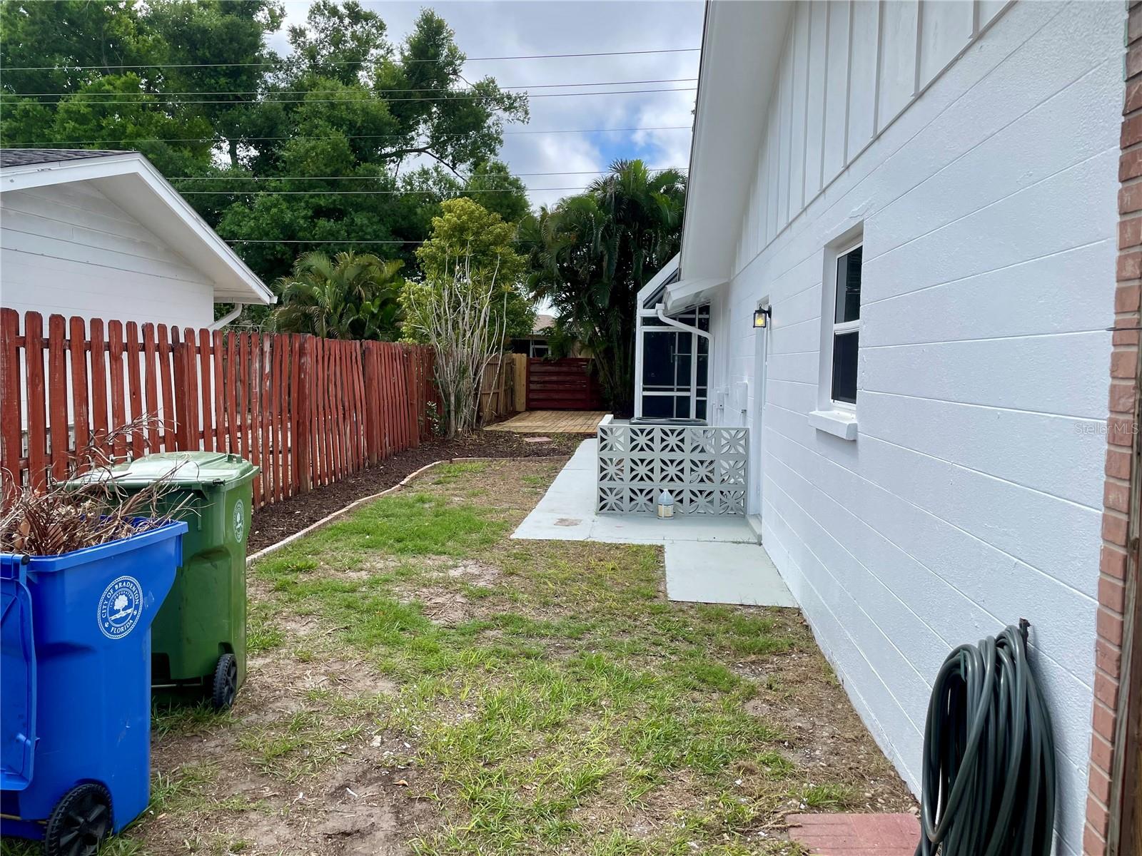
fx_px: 858
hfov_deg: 67.3
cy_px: 428
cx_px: 571
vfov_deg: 53.1
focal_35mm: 26
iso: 32
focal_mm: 4.2
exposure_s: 1/3300
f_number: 1.6
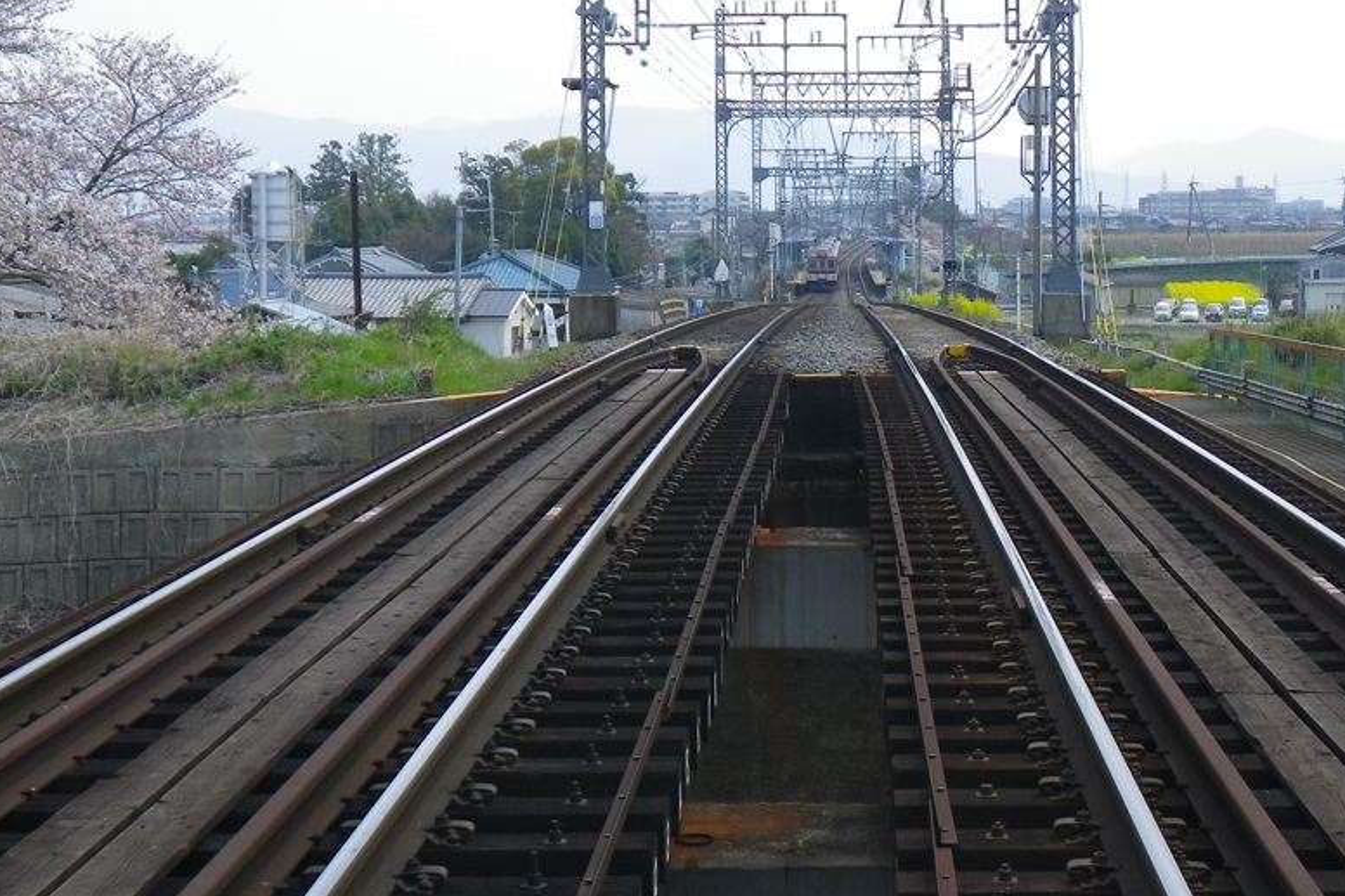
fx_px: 2615
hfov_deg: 28.7
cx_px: 853
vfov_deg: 19.4
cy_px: 345
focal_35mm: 70
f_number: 5.3
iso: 100
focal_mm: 9.1
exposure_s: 1/250
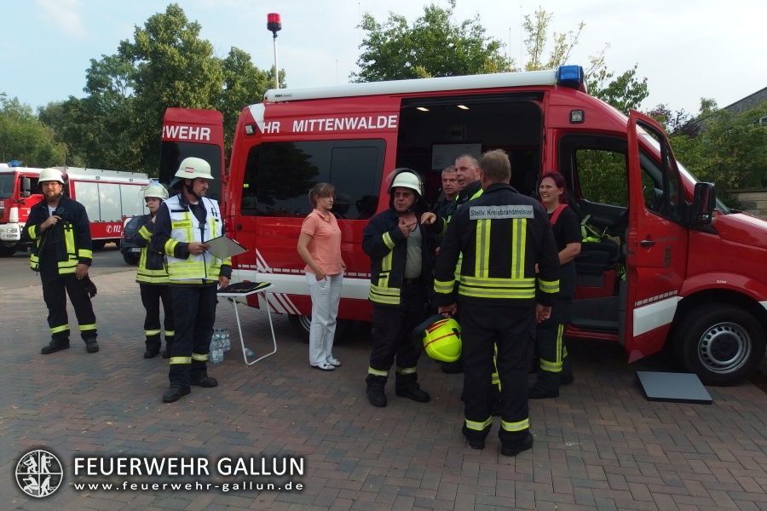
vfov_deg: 49.6
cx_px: 384
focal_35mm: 26
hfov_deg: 69.4
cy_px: 256
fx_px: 554
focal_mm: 4.7
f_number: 3.5
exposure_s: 1/500
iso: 100
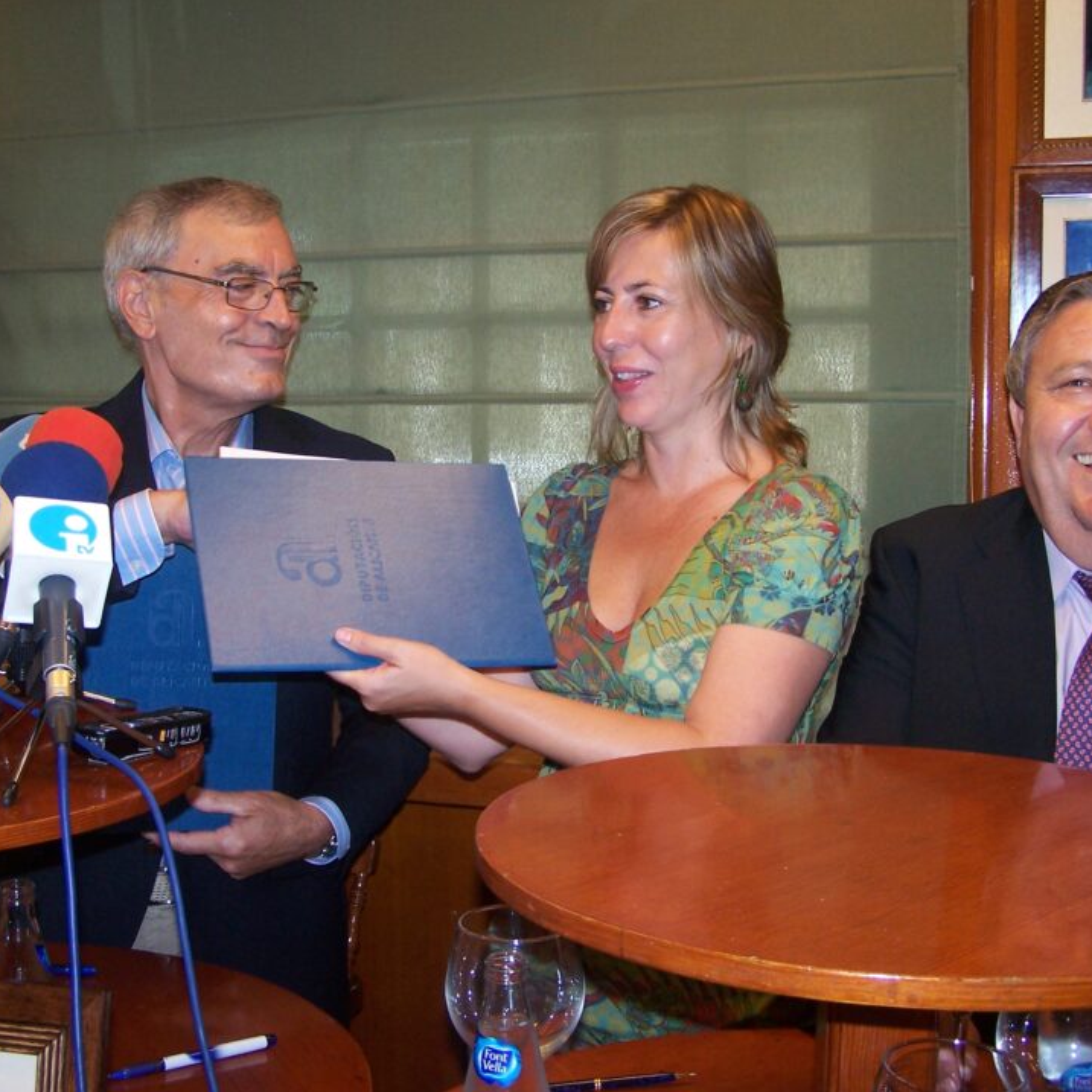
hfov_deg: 37.5
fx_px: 1606
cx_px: 521
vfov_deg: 37.6
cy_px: 545
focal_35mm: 45
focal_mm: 6.3
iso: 140
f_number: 2.8
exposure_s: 1/60
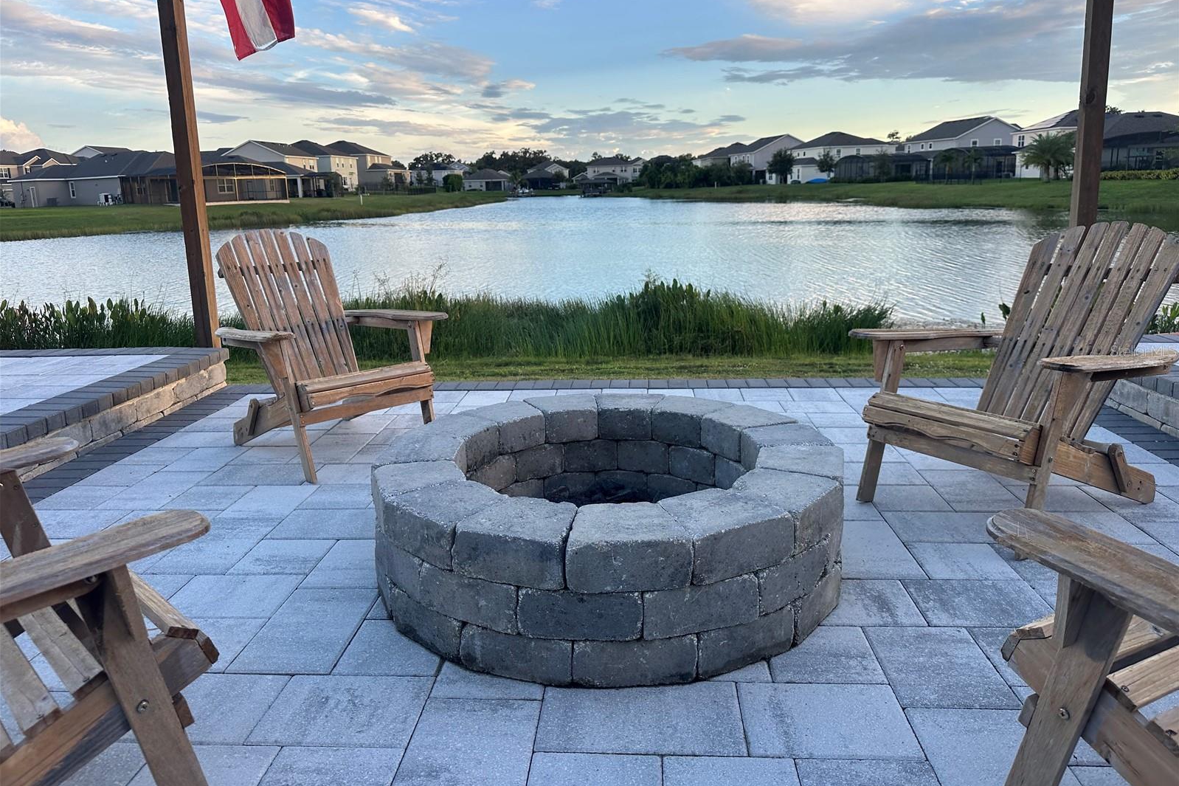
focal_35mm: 25
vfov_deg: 51.2
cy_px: 351
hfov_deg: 71.5
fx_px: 819
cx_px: 590
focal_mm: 6.86
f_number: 1.78
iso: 80
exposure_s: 1/604
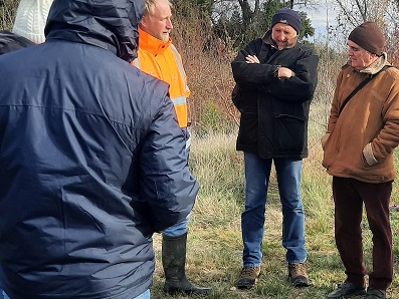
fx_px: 726
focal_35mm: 63
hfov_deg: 29.5
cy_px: 137
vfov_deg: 23.3
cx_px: 355
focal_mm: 4.6
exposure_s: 1/568
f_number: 2
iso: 32
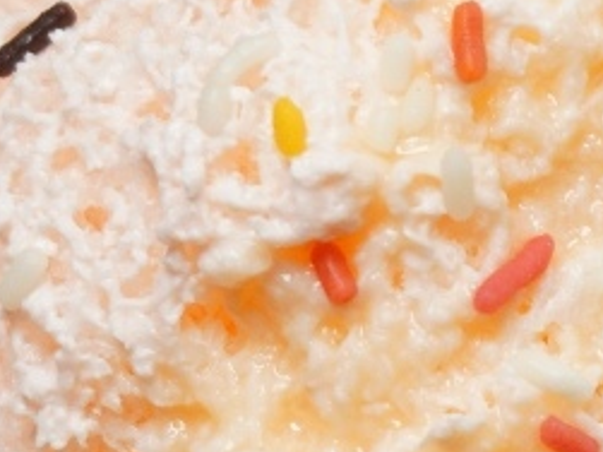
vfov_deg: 7.0
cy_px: 374
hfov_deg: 9.3
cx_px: 562
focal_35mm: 212
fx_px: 3691
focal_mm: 36
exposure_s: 1/60
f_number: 5.6
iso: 250
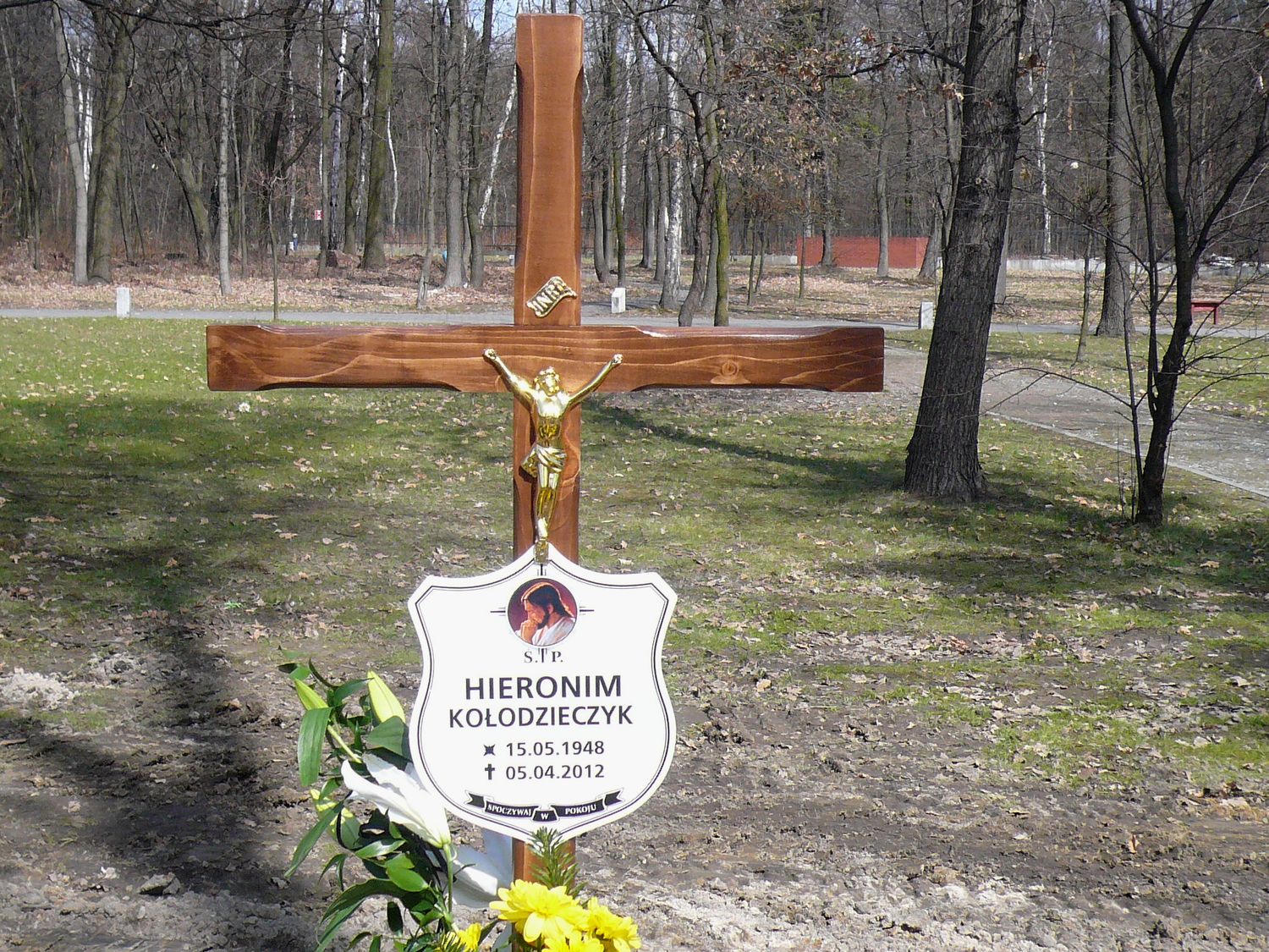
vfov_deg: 27.5
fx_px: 1943
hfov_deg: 36.2
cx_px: 634
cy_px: 476
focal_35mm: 53
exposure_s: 1/800
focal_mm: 5.7
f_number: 3
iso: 100
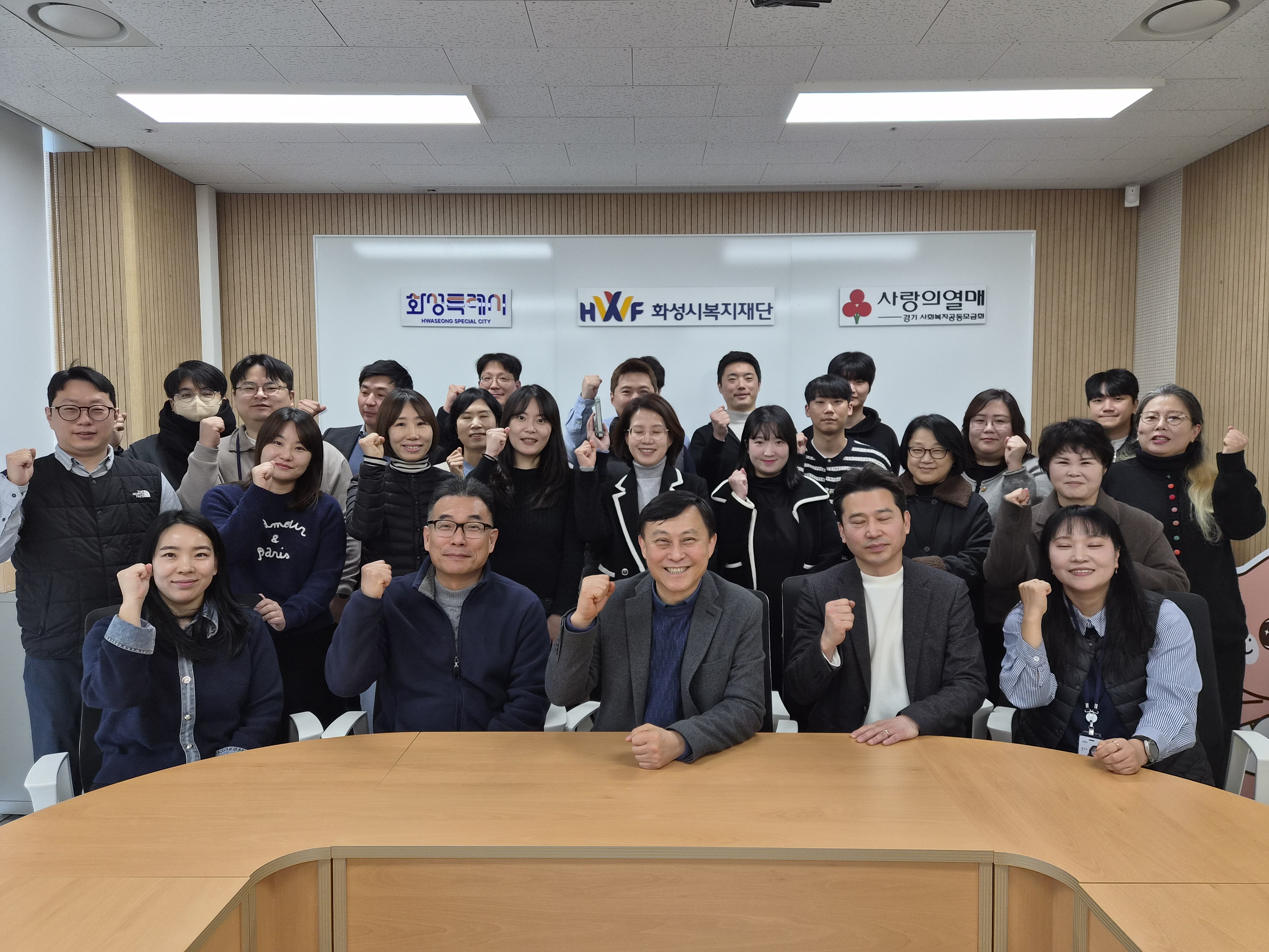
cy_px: 476
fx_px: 843
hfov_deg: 73.9
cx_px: 634
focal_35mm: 23
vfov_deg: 58.9
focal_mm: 5.4
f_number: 1.8
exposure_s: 1/180
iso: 160
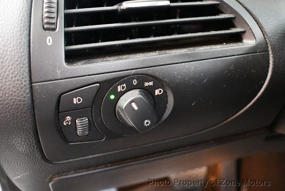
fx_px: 285
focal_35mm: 36
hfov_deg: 53.1
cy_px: 96
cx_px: 142
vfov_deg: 36.9
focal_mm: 18
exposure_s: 1/60
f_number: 3.5
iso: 11400
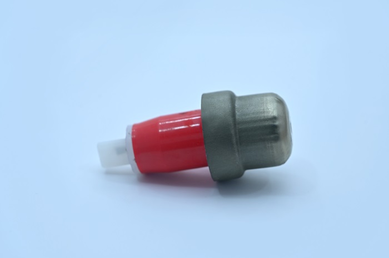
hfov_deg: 20.8
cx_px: 194
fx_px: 1058
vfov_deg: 13.9
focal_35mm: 98
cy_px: 129
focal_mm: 98
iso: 400
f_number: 7.1
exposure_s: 1/125
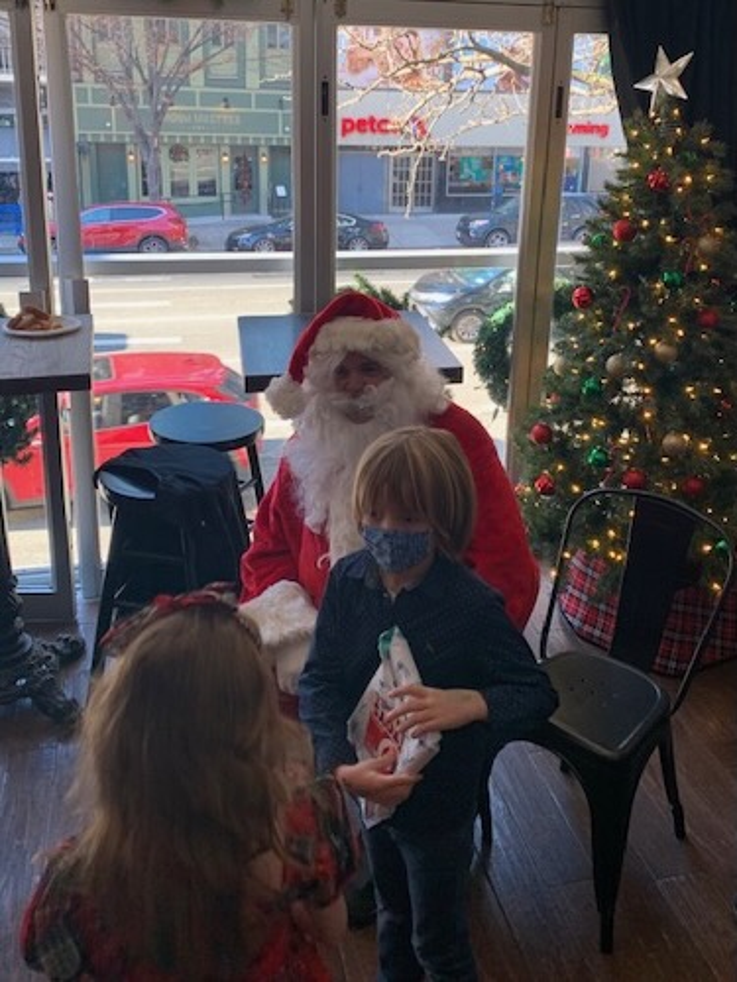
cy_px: 491
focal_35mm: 26
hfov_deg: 53.1
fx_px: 738
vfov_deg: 67.3
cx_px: 368
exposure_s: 1/60
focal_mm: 4.25
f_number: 1.8
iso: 50
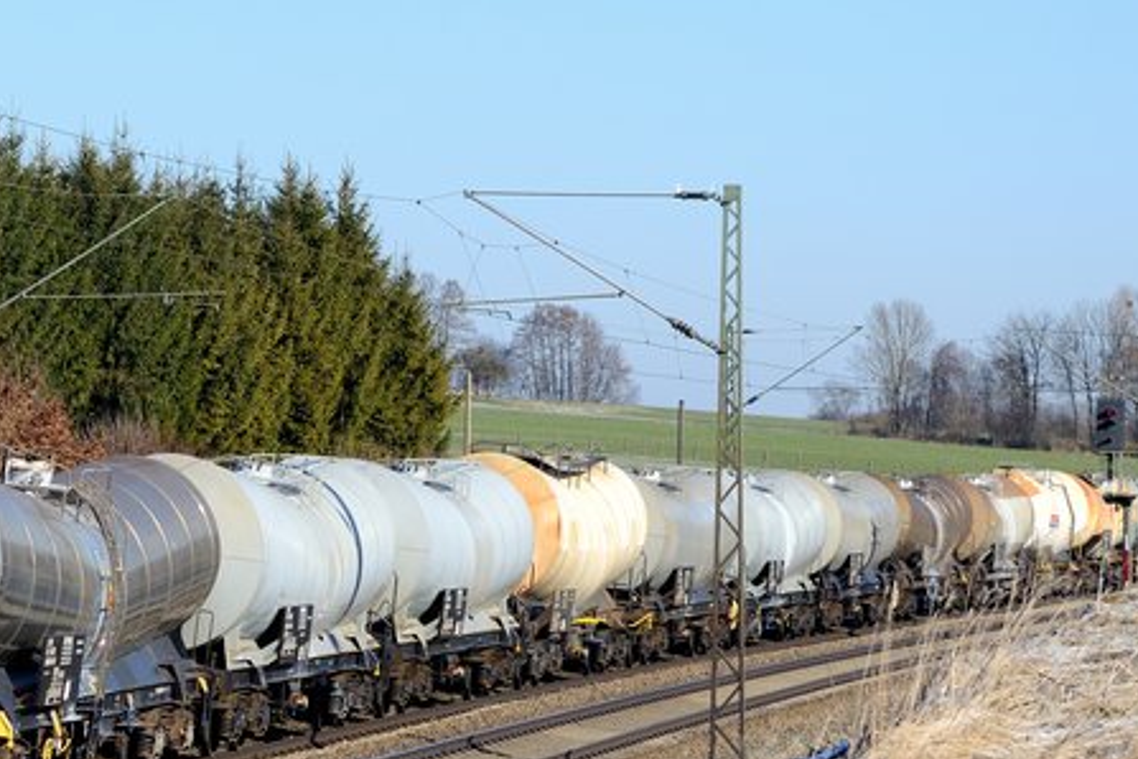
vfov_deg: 7.3
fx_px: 5942
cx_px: 94
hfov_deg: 10.9
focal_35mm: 188
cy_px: 481
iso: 200
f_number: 4.5
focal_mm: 70
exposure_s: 1/1600
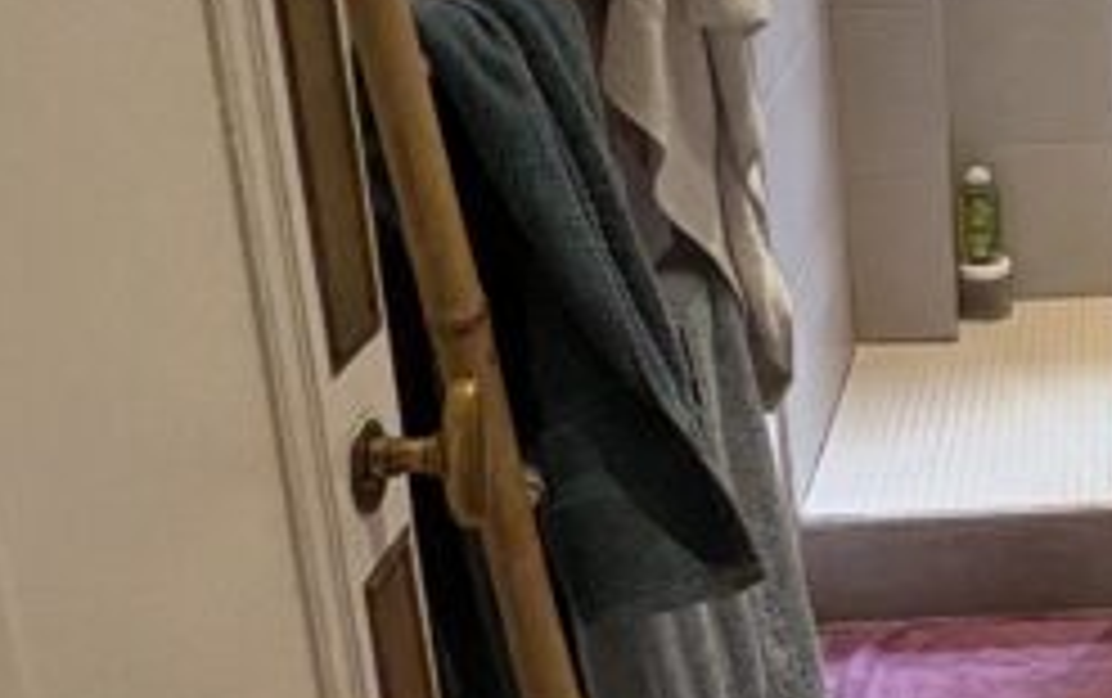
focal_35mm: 48
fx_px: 1456
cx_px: 1283
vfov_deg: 26.6
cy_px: 167
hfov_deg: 34.7
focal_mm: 2.22
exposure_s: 1/100
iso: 200
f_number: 2.2
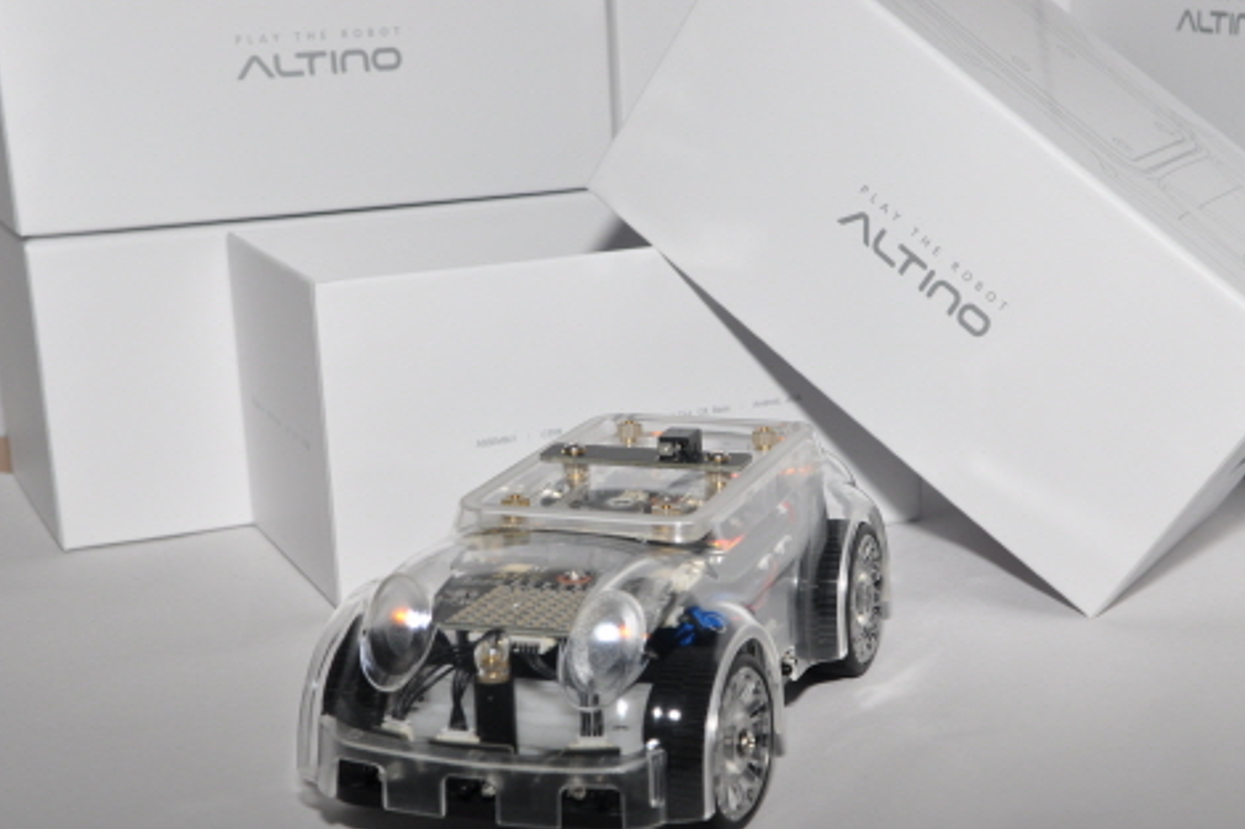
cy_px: 490
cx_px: 715
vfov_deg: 20.9
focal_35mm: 65
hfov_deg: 30.9
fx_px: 2247
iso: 200
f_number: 8
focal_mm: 34
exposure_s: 1/125
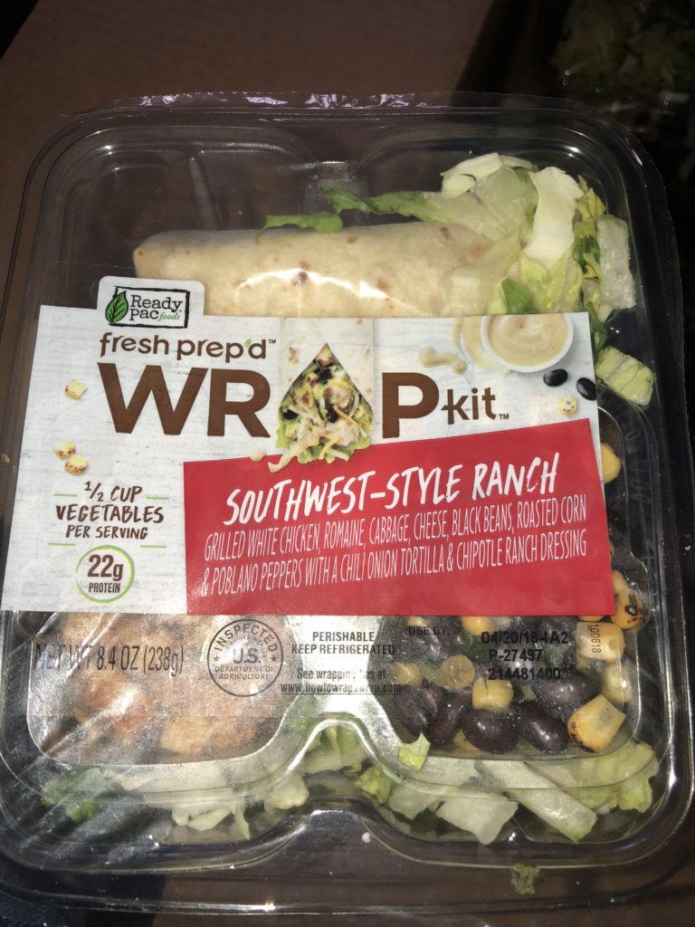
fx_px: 750
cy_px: 464
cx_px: 348
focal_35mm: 28
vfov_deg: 63.4
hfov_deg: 49.7
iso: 20
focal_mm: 3.99
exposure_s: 1/169
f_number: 1.8
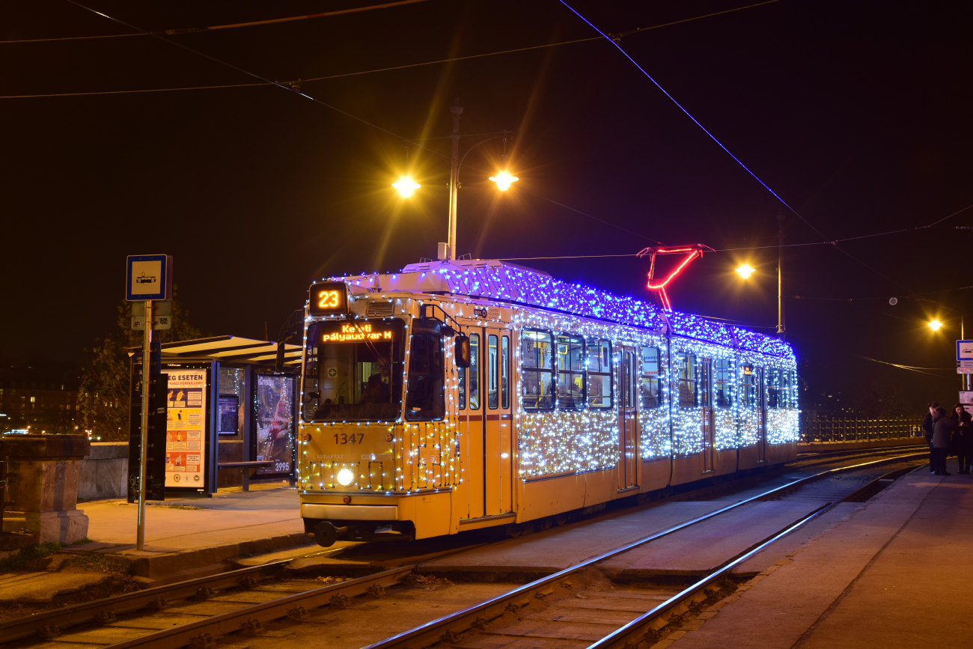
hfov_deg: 41.1
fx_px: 1297
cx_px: 486
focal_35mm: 48
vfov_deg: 28.1
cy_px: 324
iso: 200
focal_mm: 32
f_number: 6.3
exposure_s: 1
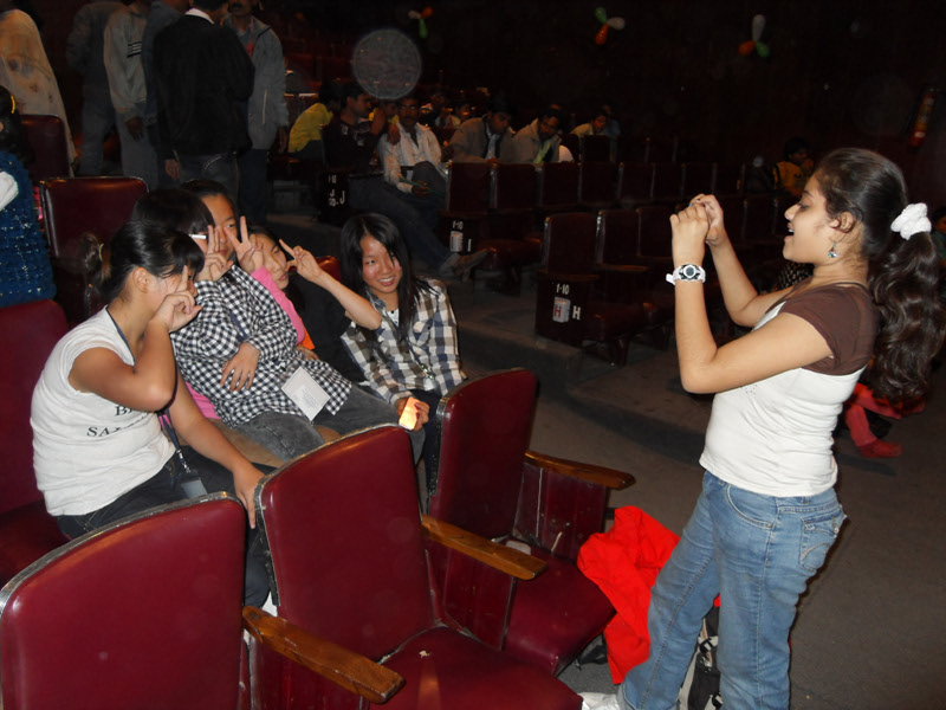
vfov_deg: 49.7
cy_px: 355
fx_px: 765
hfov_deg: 63.4
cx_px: 473
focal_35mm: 28
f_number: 2.8
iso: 200
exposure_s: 1/45
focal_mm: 6
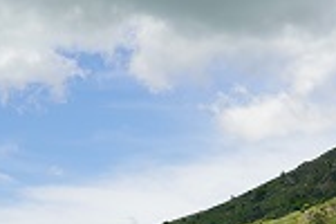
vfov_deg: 10.1
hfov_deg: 15.3
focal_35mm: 133
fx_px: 1241
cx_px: 278
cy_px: 293
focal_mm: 50
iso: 100
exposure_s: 1/125
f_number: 8
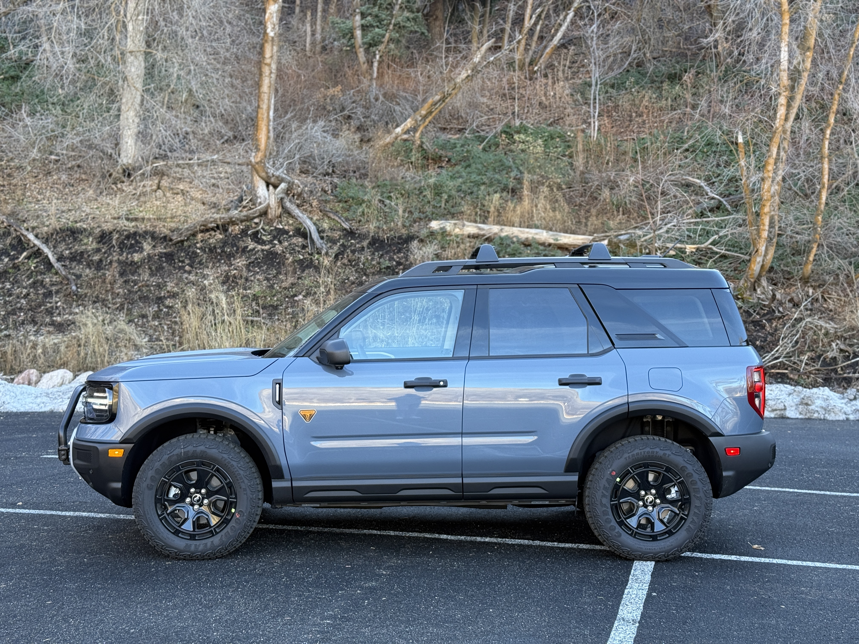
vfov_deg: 30.3
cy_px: 322
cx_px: 430
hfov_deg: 39.7
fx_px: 1191
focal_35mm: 48
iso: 80
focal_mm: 6.76
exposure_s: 1/239
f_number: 1.78
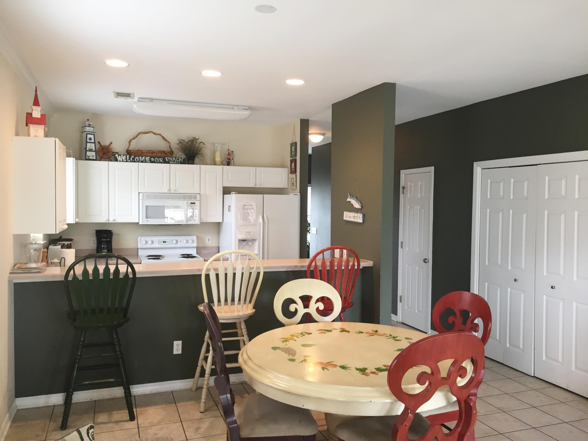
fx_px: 493
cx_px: 294
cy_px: 220
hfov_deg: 61.7
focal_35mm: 29
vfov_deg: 48.2
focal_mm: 4.15
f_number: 2.2
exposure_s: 1/30
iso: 80
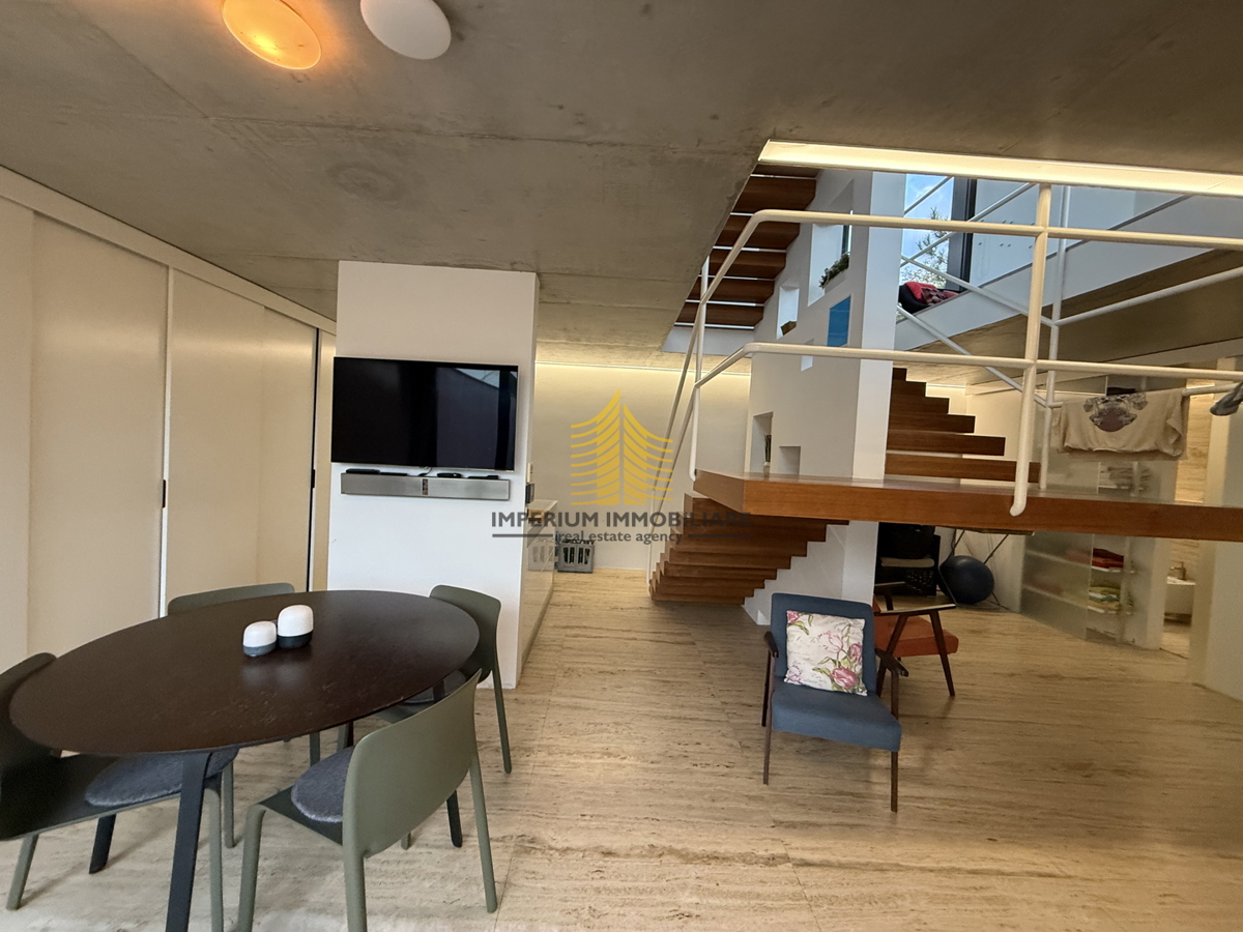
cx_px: 622
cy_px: 466
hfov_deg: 102.1
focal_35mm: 14
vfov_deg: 85.7
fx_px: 503
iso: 320
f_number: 2.2
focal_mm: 2.22
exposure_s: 1/50
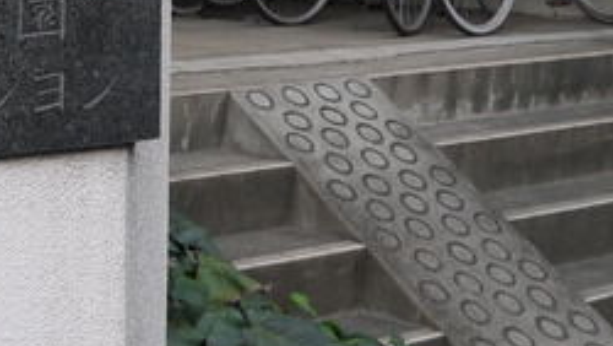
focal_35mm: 102
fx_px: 1659
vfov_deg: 11.6
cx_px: 74
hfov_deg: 20.6
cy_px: -71
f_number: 3.5
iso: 160
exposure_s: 1/500
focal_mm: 14
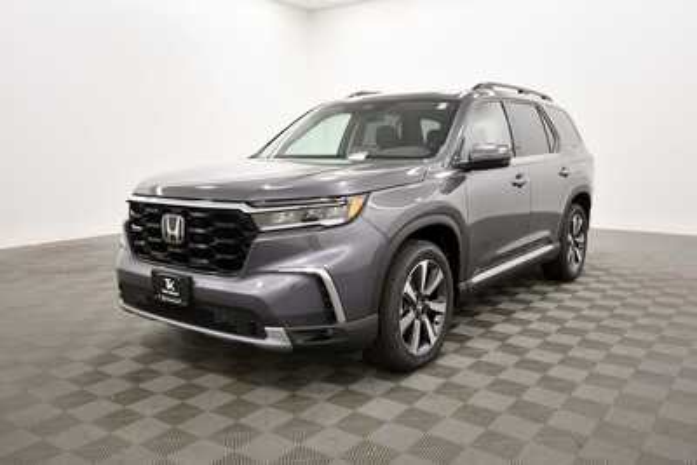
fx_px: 523
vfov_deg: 48.0
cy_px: 232
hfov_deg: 67.4
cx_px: 348
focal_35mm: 27
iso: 1250
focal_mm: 18
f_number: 5.3
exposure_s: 1/125
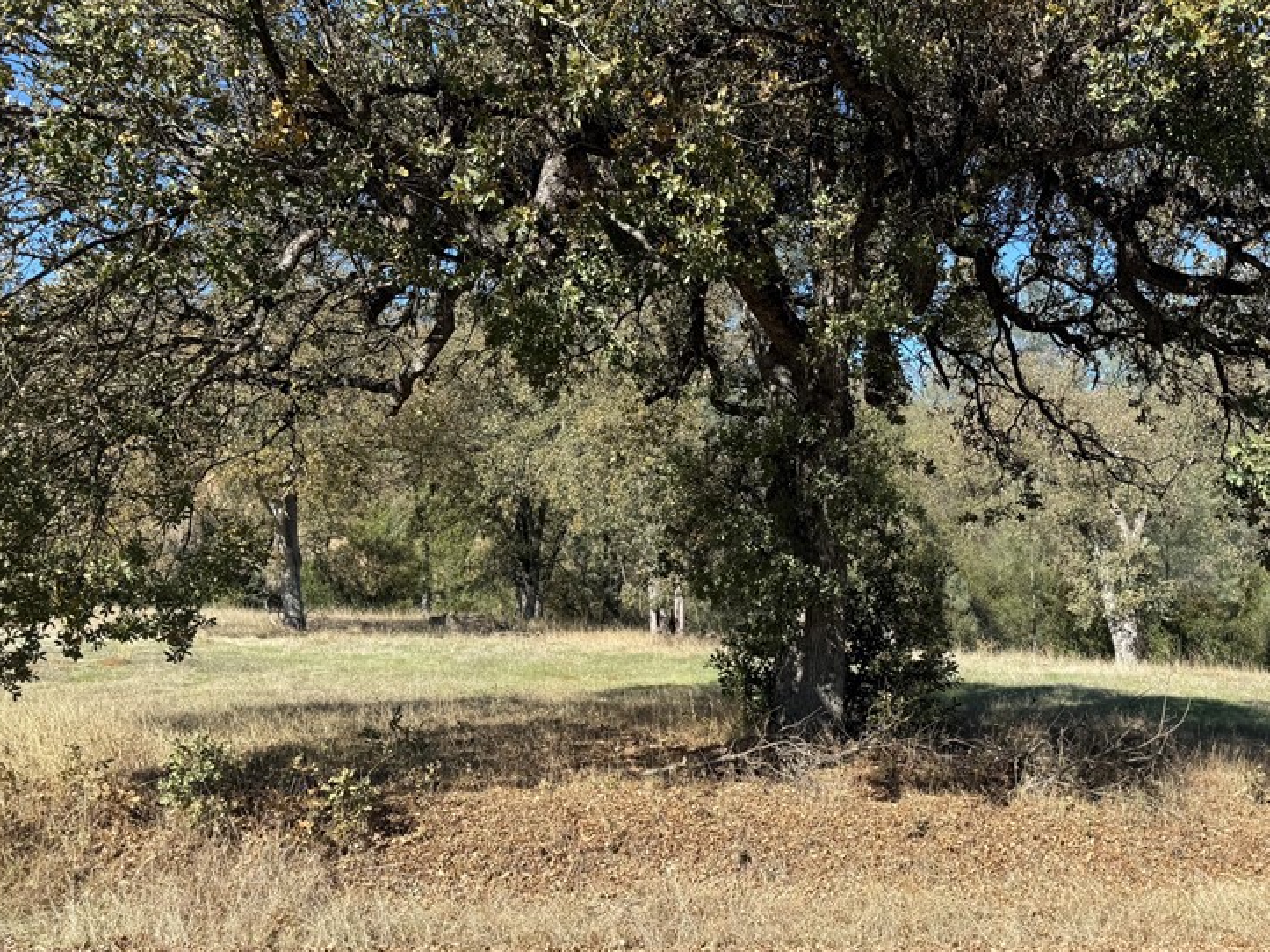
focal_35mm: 34
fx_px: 1247
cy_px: 457
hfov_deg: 53.3
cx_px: 806
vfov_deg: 41.8
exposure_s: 1/2169
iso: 80
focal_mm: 6.76
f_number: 1.78
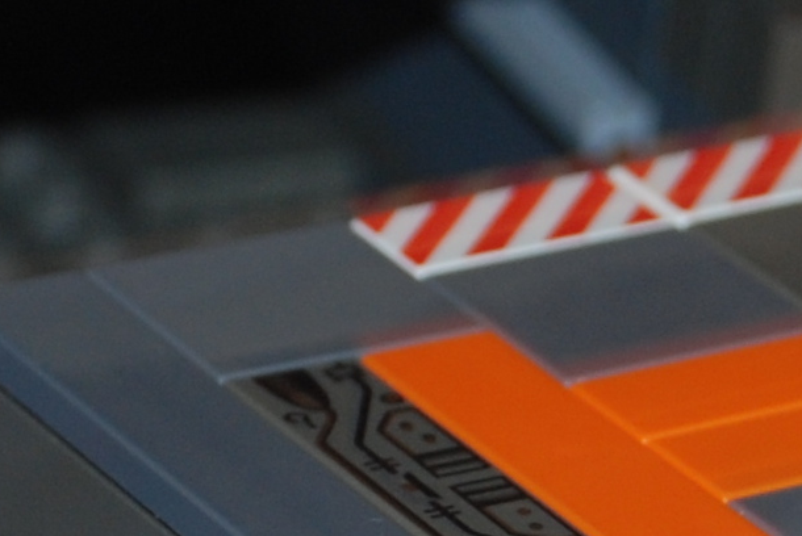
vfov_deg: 3.0
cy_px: 673
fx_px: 10190
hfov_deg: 4.5
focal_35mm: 457
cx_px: 375
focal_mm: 48
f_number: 4.8
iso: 200
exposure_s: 1/3
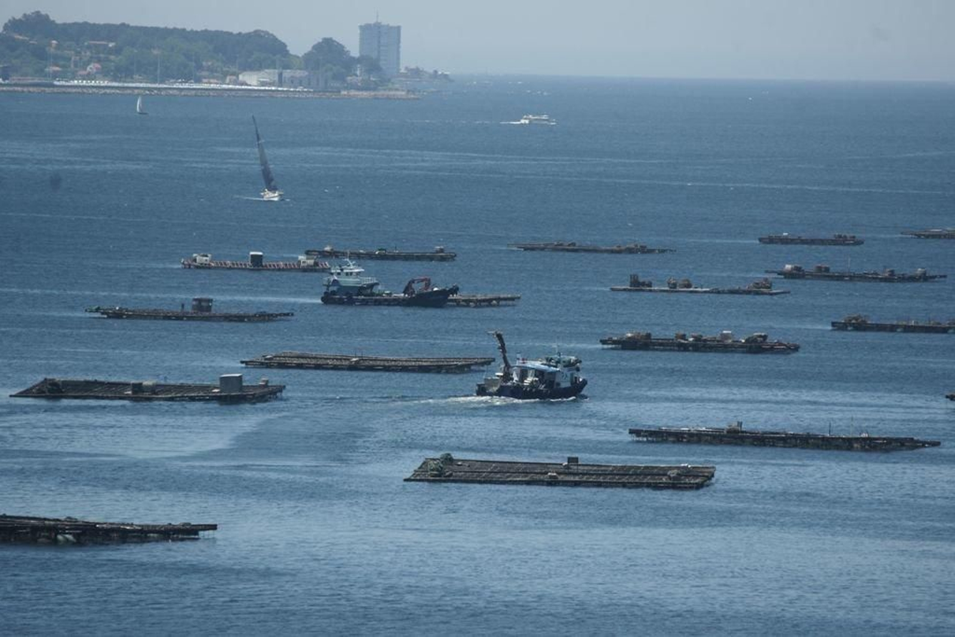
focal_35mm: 400
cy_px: 318
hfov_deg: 5.2
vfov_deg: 3.4
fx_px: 10611
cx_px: 478
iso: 100
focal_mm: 400
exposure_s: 1/500
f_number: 6.3
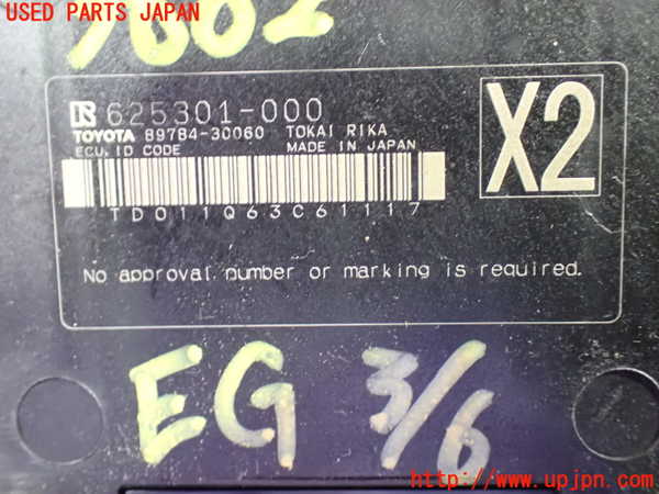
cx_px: 330
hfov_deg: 45.8
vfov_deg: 35.1
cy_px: 247
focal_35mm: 41
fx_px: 781
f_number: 2.8
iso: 1600
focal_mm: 7.31
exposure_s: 1/20
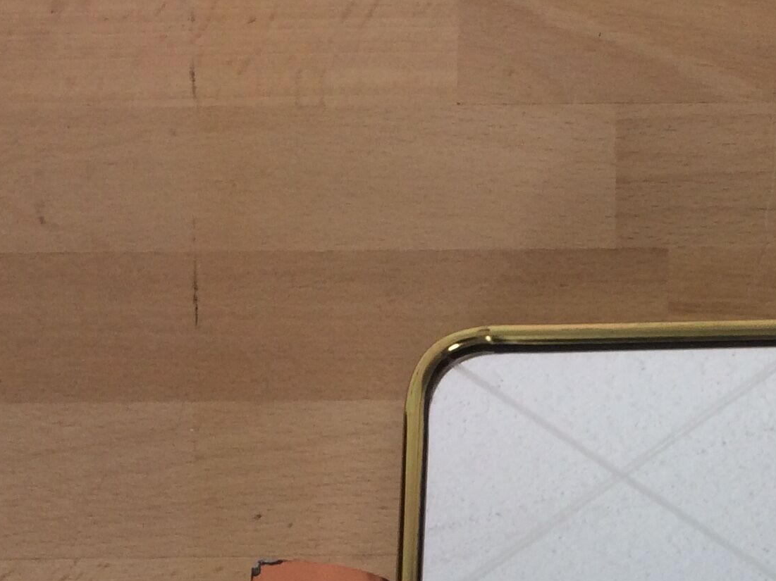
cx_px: 988
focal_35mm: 86
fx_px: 1927
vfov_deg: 15.9
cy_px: 838
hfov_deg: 20.9
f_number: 2.2
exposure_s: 1/50
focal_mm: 4.15
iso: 50
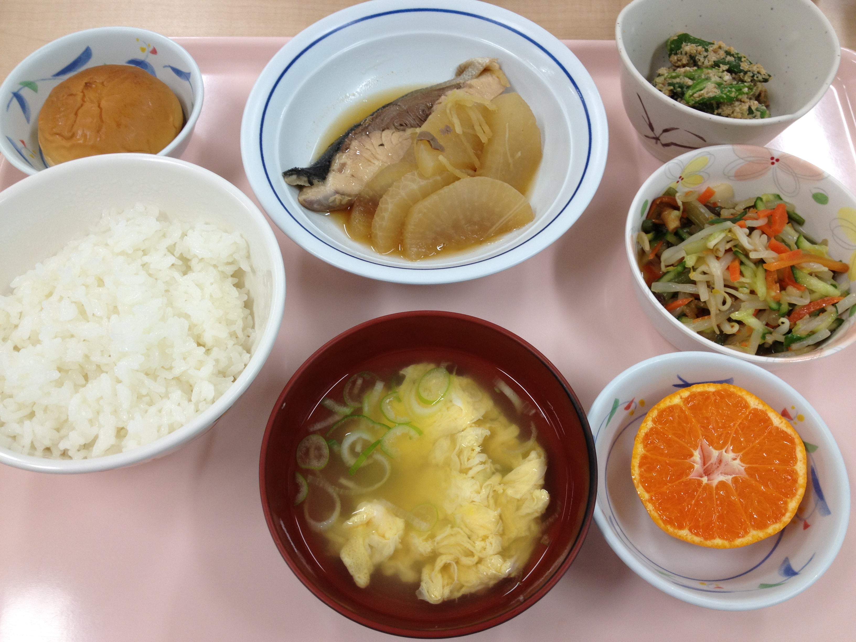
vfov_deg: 40.7
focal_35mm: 35
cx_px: 428
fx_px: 865
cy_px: 321
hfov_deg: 52.6
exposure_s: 1/40
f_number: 2.4
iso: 64
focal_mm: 4.28
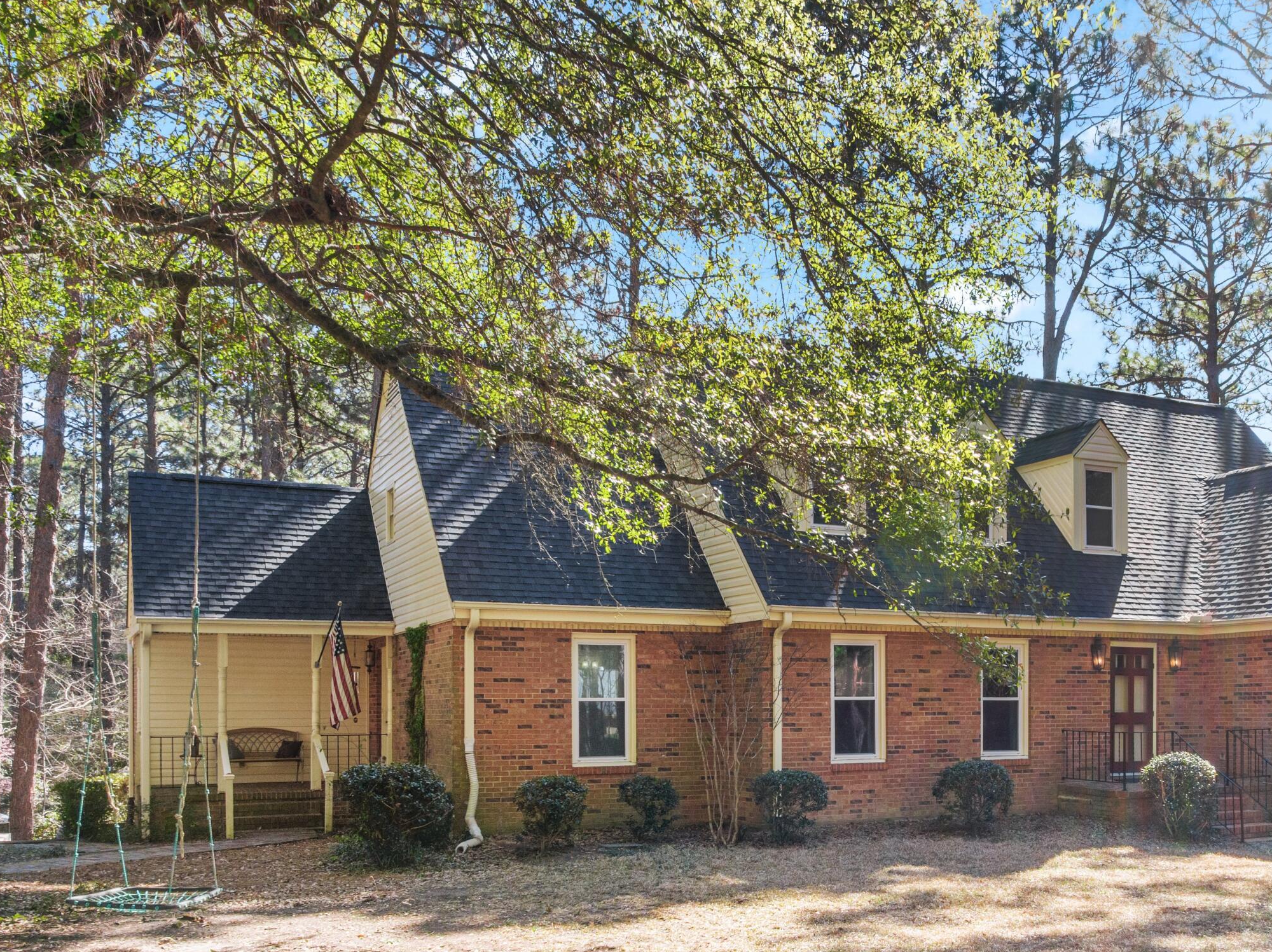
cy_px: 710
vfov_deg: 38.6
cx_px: 876
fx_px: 1322
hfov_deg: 50.2
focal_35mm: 36
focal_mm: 12.29
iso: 100
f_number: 8
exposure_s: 1/5
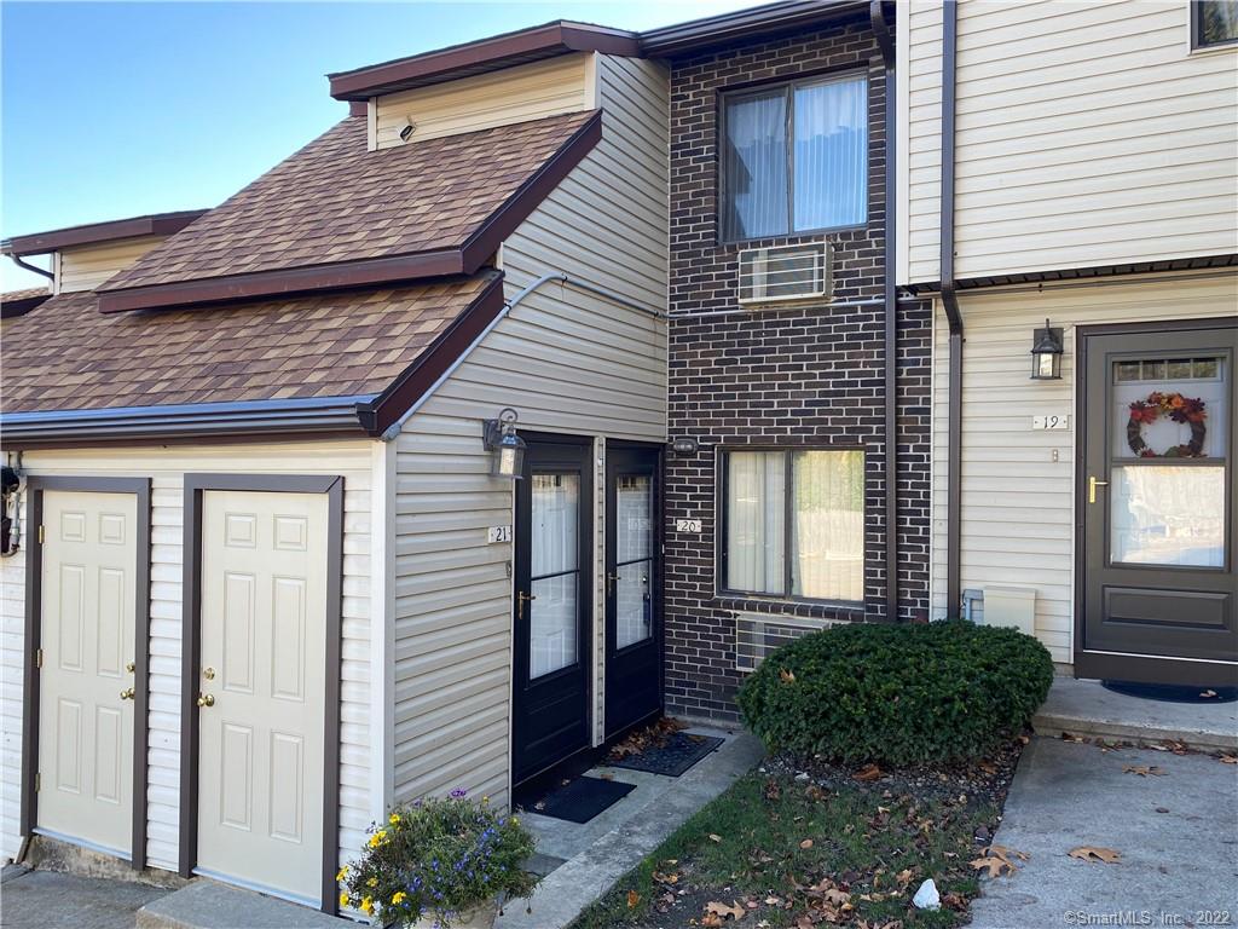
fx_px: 930
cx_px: 619
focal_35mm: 26
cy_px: 464
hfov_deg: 67.3
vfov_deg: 53.1
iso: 32
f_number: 1.8
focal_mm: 4.25
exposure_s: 1/232
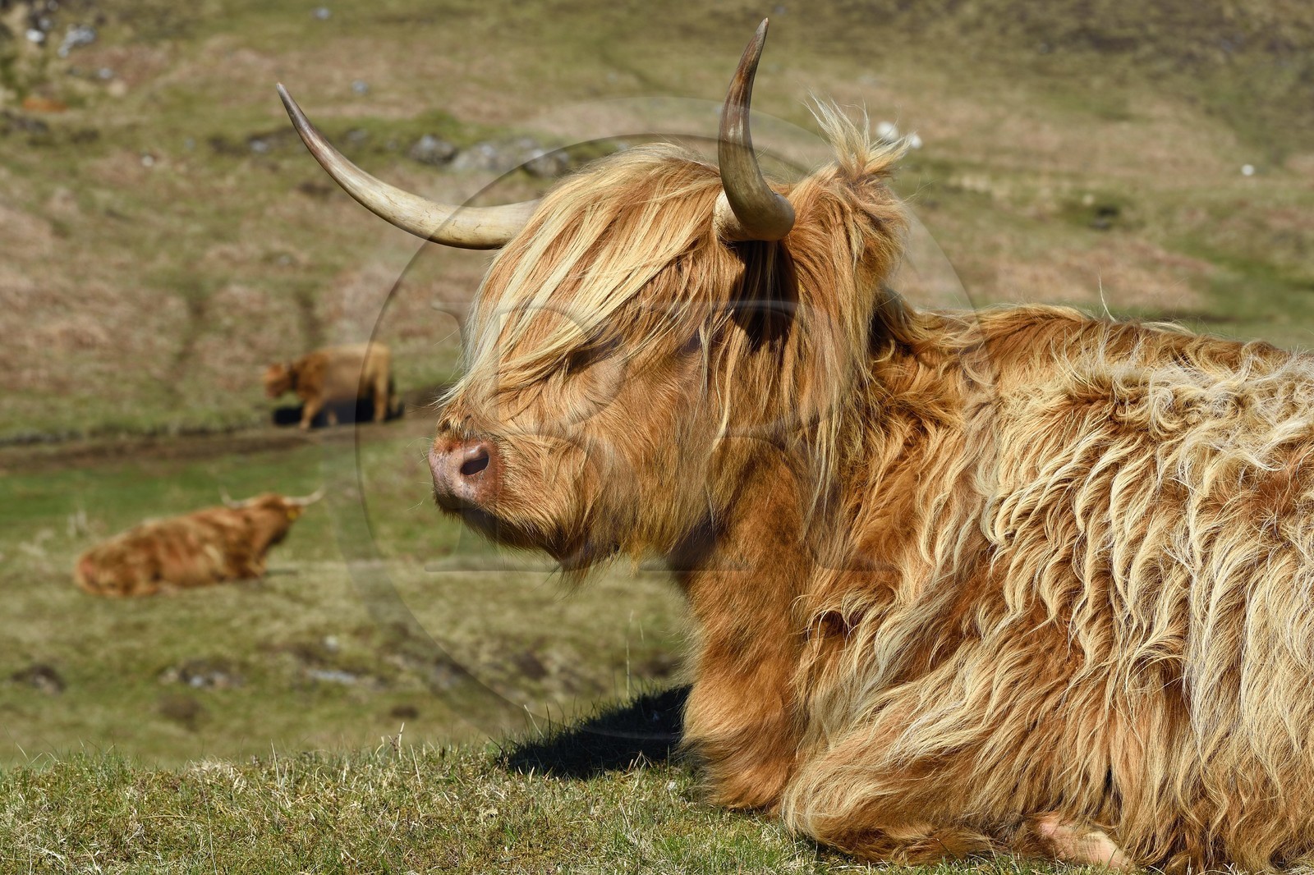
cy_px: 438
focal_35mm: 100
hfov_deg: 20.4
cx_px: 657
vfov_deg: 13.7
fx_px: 3649
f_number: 9
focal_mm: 100
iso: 200
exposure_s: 1/400
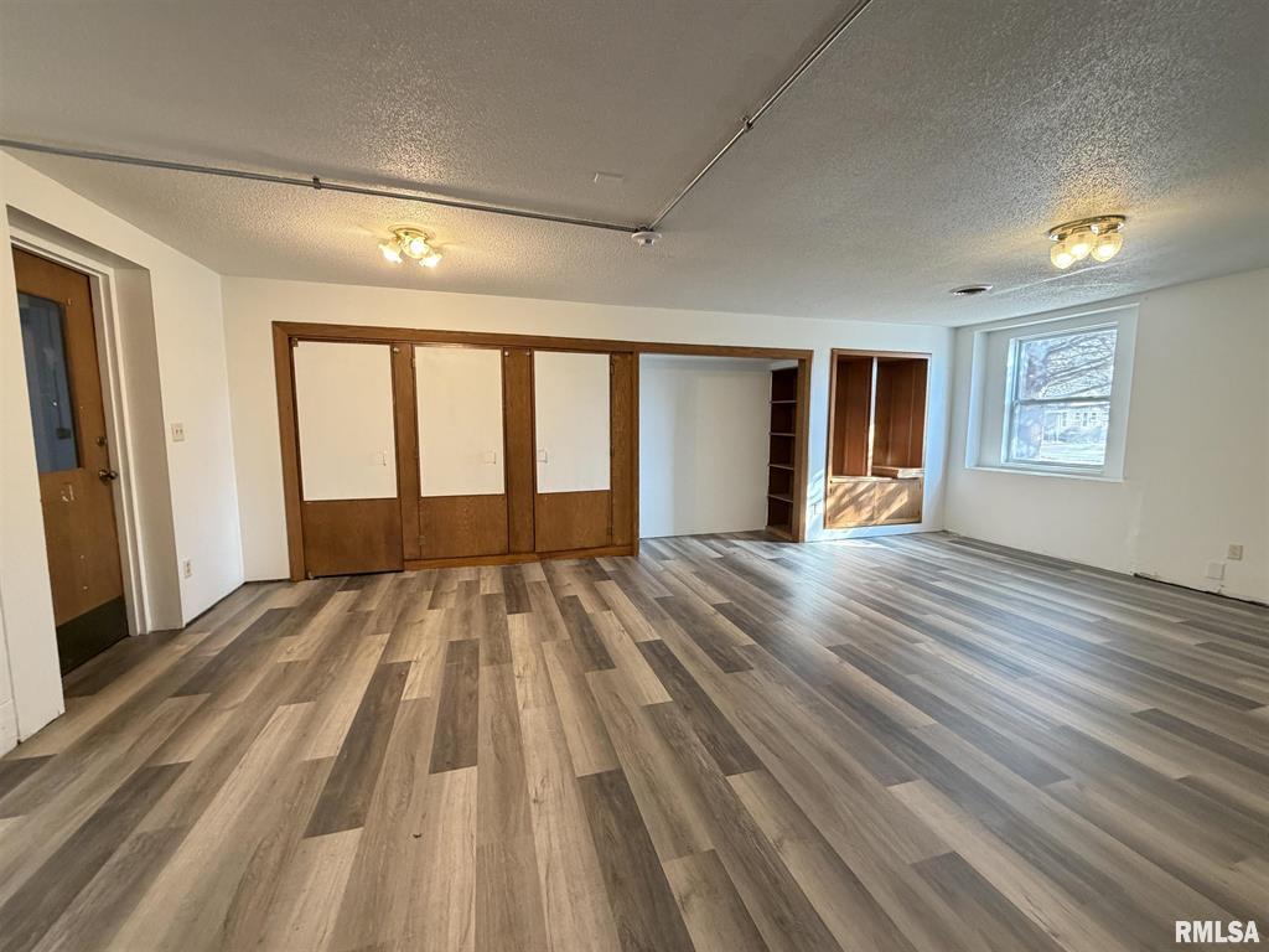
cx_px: 634
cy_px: 476
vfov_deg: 85.7
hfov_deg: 102.1
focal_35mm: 14
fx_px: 513
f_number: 2.2
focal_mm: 2.22
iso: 400
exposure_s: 1/60
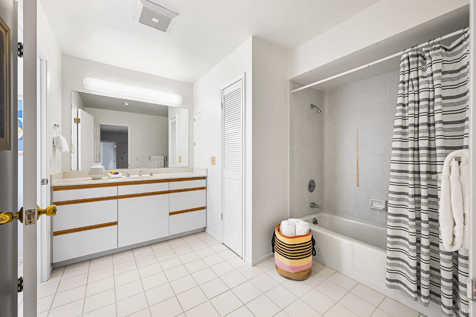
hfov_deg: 104.3
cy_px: 158
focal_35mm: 14
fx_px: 185
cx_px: 238
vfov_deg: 81.2
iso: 800
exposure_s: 1/8
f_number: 9
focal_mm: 14
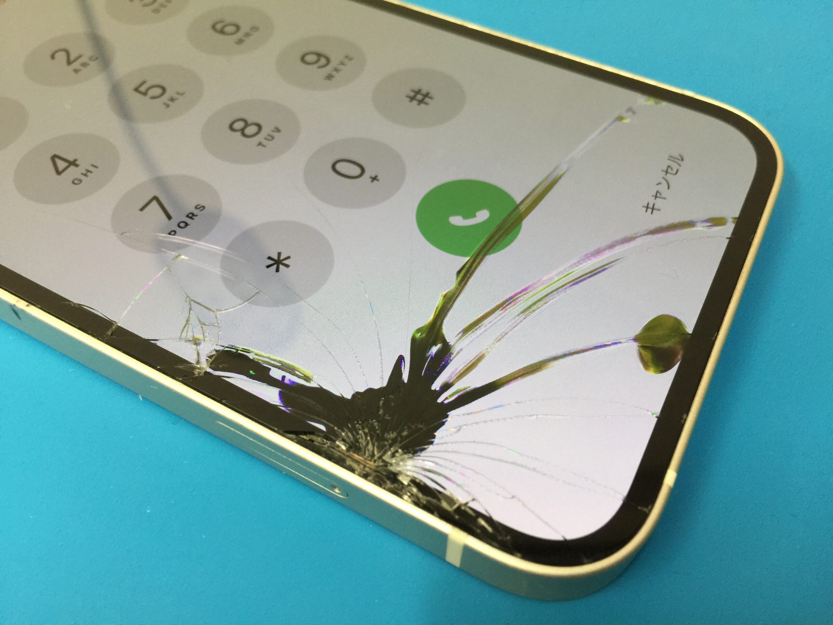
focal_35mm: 29
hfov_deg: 61.7
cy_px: 312
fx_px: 698
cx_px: 416
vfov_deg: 48.2
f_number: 2.2
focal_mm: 4.15
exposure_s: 1/33
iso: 80
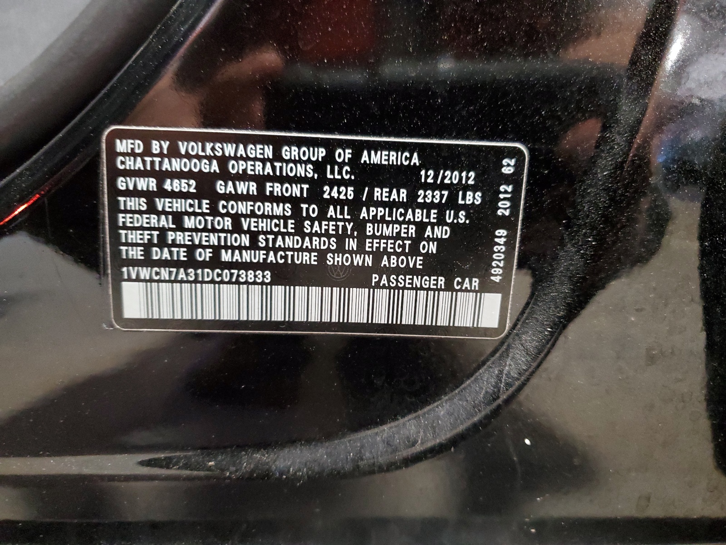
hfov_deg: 67.3
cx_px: 363
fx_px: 545
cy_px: 272
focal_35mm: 26
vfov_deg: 53.1
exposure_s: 1/15
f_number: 1.5
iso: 432
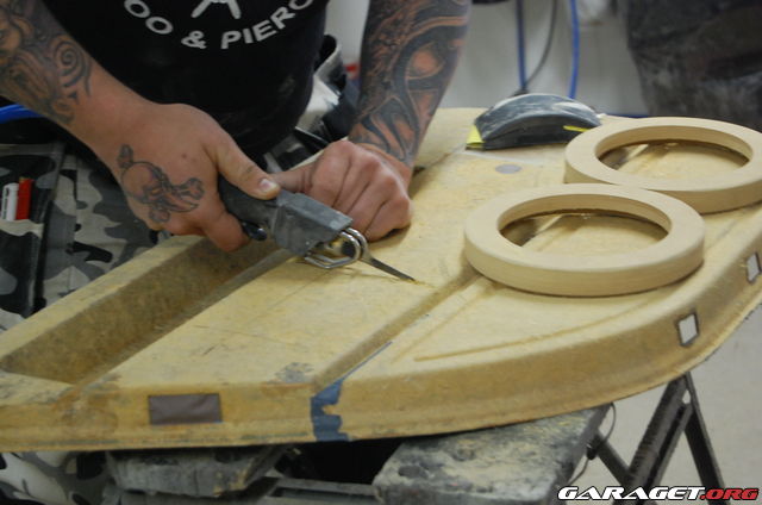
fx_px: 1743
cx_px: 381
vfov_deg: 16.5
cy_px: 252
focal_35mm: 82
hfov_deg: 24.7
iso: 1100
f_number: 5.6
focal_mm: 55
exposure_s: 1/8
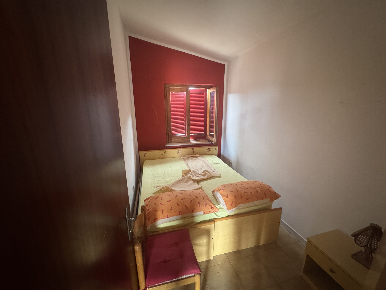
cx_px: 193
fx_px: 156
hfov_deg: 102.1
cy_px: 145
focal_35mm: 14
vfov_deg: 85.7
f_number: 2.2
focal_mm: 2.22
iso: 800
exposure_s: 1/60
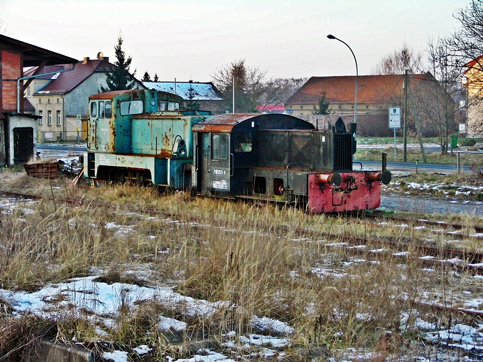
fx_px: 1102
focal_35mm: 79
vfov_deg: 18.7
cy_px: 181
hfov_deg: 24.7
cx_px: 242
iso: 50
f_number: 3.5
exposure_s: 1/85.4
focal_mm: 13.2
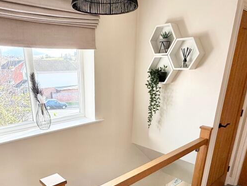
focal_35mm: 29
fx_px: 207
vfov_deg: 46.1
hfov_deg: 61.3
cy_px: 145
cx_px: 103
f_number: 2.2
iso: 64
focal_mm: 2.22
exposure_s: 1/111
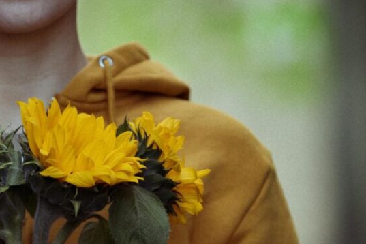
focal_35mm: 386
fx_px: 3924
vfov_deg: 3.6
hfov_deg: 5.3
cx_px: 30
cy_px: 272
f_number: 2.8
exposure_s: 1/400
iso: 640
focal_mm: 135
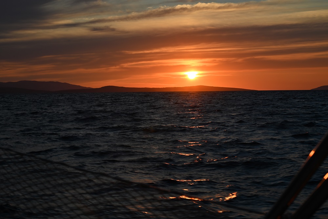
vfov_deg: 16.7
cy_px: 110
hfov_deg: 24.8
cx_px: 164
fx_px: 747
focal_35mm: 82
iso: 100
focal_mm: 82
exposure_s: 1/100
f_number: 16
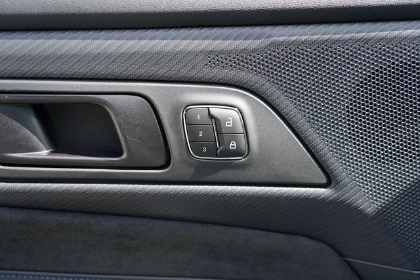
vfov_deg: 27.5
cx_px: 210
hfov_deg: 40.3
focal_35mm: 49
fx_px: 572
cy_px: 140
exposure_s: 1/160
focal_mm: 49
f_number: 4
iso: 160
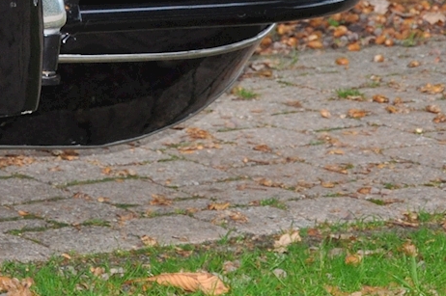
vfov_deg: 4.6
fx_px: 3700
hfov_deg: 6.7
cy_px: -161
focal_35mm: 299
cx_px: -420
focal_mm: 48
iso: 800
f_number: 4.8
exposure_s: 1/60
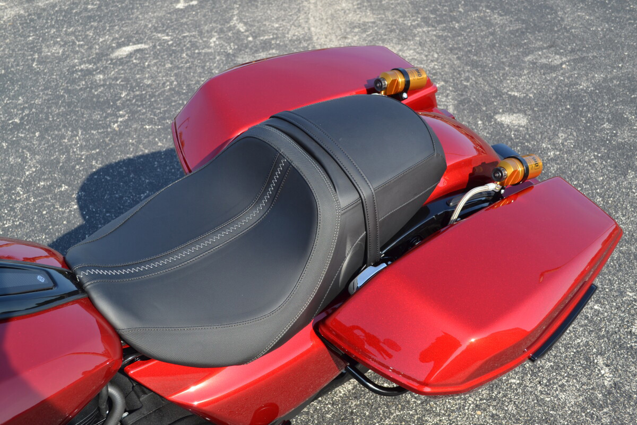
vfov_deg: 34.2
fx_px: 690
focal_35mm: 39
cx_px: 318
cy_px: 212
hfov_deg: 49.6
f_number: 6.3
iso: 100
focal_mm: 26
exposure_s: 1/160
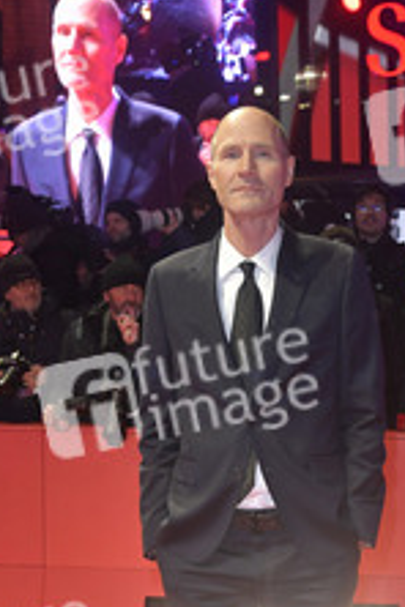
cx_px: 257
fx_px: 1215
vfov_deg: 27.2
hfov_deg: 18.9
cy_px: 530
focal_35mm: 72
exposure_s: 1/200
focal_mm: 40
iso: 2000
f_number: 5.6
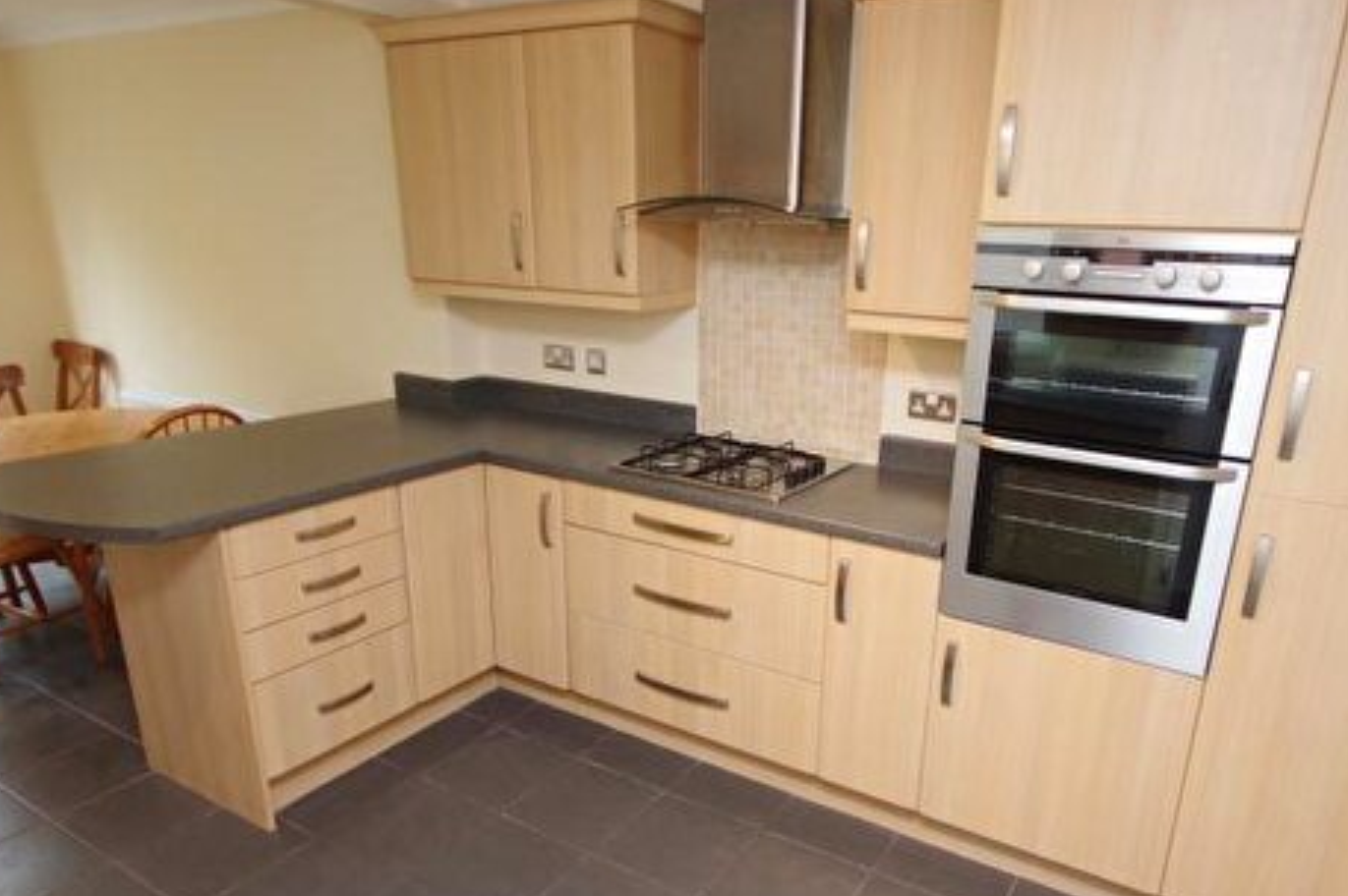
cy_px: 514
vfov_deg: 54.8
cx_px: 752
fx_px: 861
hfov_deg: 75.9
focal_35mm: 23
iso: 800
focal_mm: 10
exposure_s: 1/40
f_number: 4
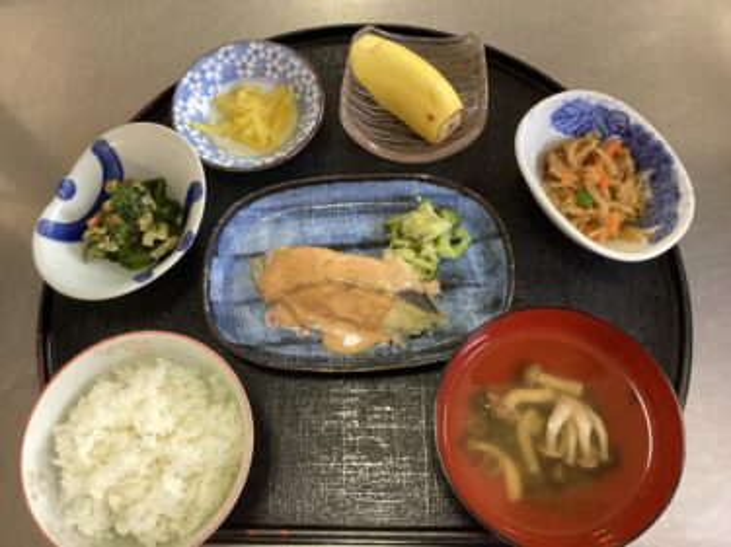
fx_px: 654
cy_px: 274
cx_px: 366
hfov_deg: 58.4
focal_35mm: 31
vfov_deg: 45.4
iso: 400
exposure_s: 1/40
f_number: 2.4
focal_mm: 3.3
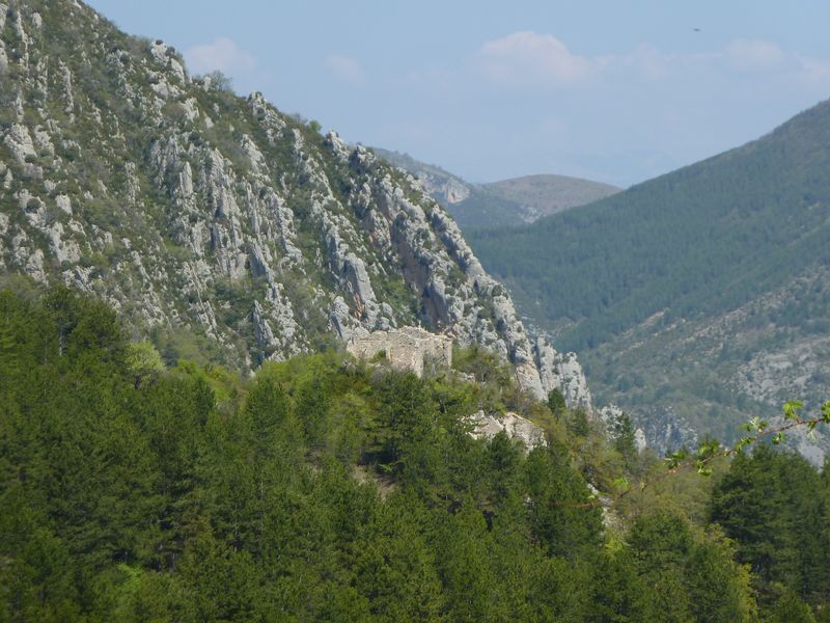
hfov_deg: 14.4
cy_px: 312
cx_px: 415
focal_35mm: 137
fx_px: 3285
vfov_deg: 10.8
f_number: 4.5
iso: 80
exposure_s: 1/500
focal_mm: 22.5
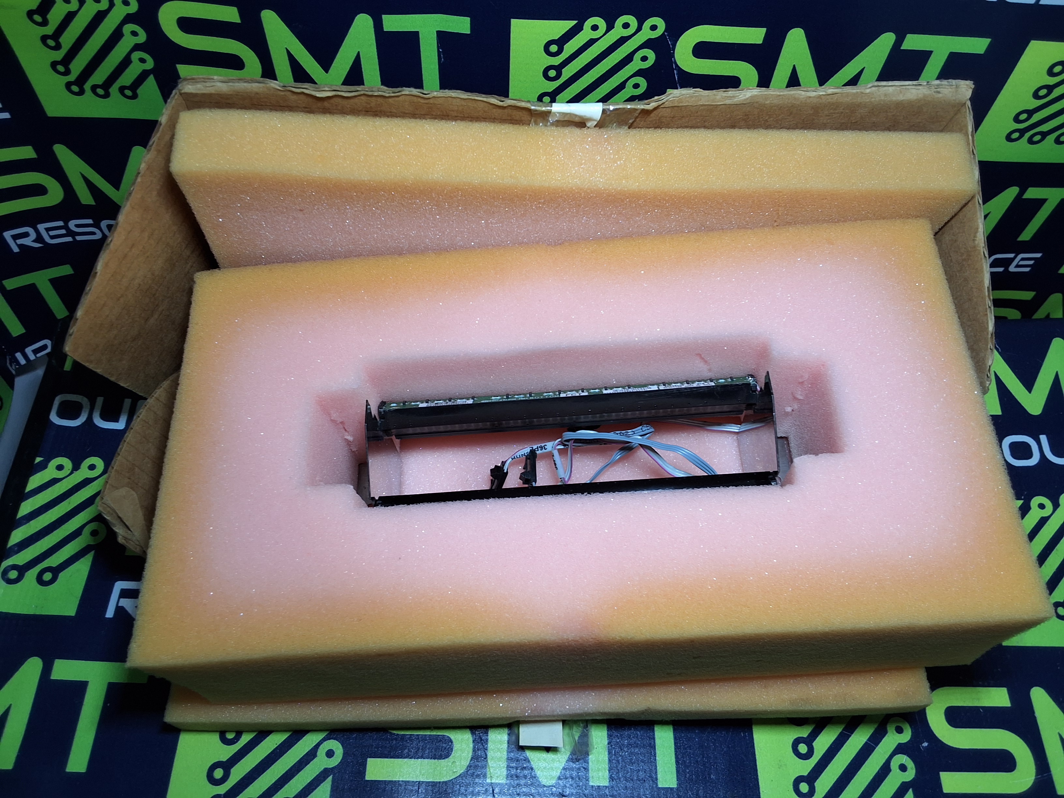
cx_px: 532
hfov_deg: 63.4
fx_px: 861
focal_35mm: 28
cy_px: 399
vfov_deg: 49.7
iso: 40
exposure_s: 1/60
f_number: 1.9
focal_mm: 2.91
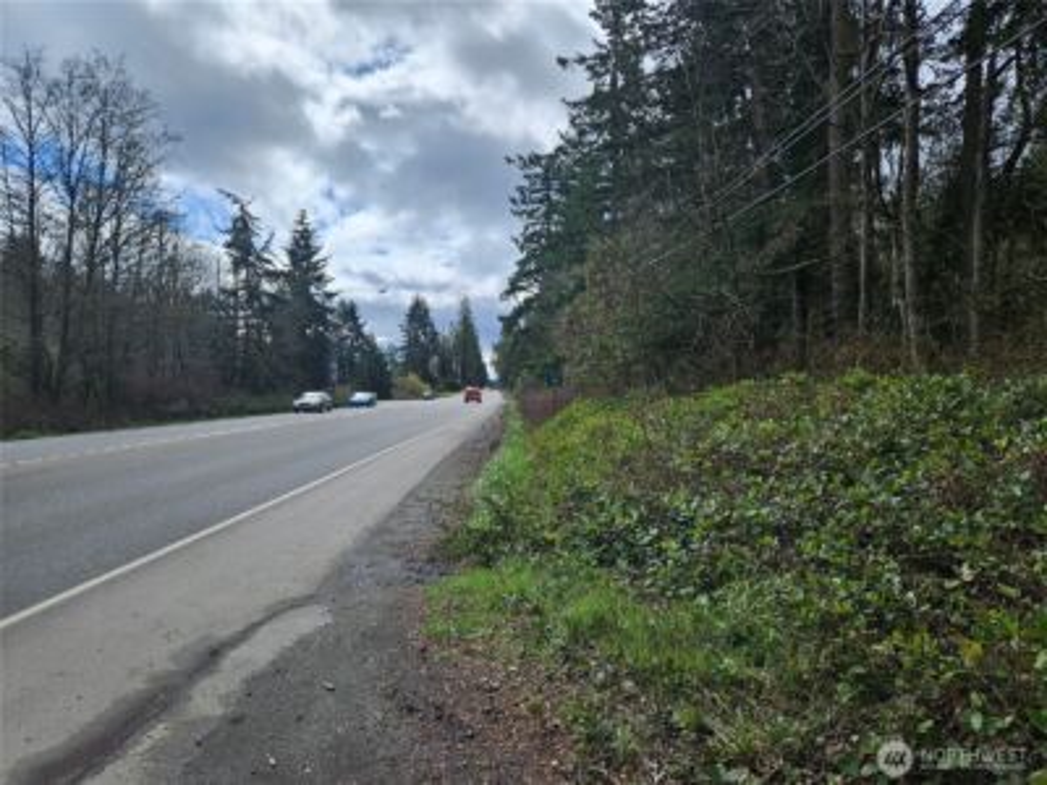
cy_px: 392
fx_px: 696
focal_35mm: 23
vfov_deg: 58.9
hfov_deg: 73.9
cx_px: 524
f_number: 1.8
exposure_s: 1/2066
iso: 25
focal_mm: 5.4
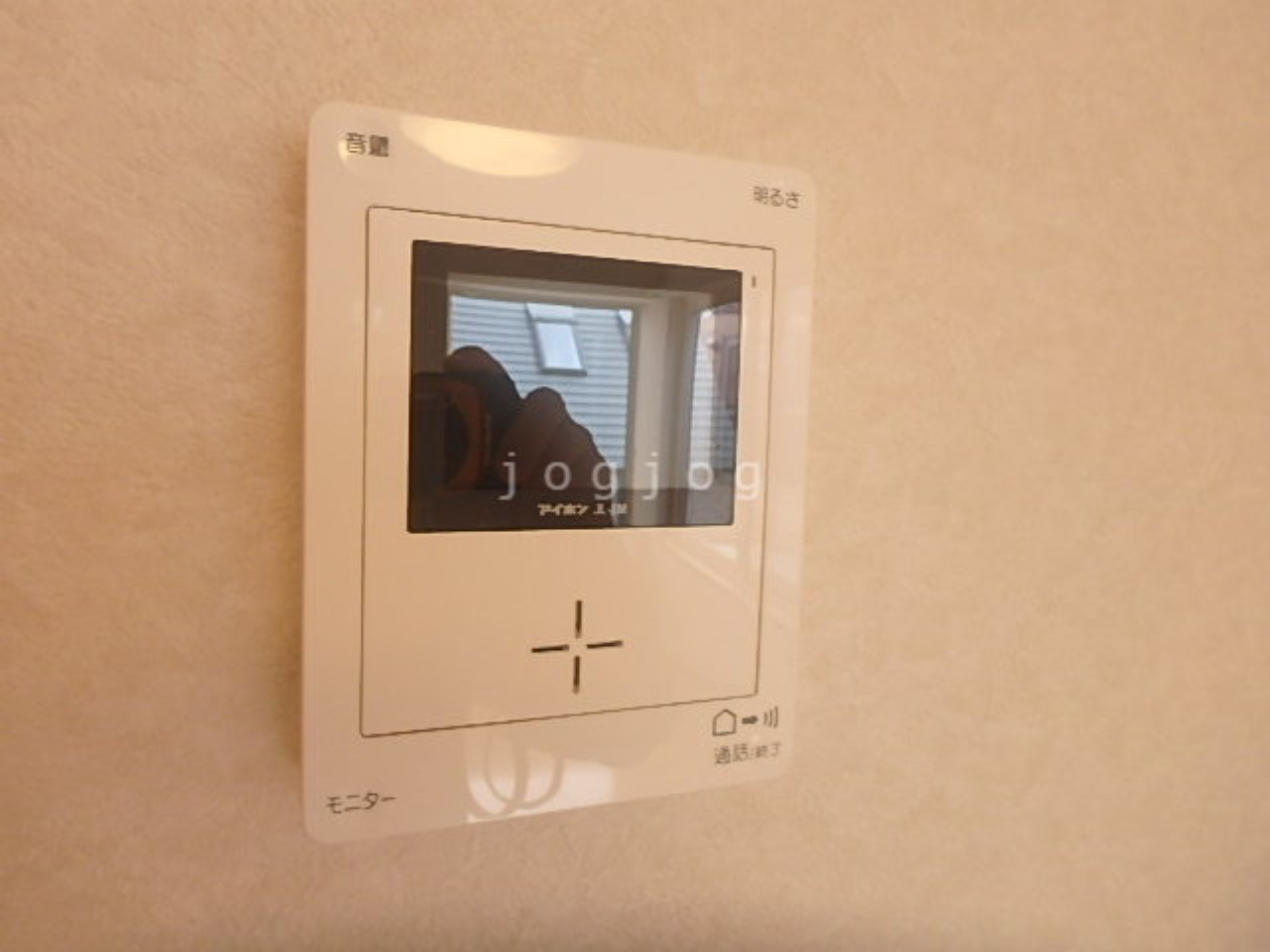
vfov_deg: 63.4
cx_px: 635
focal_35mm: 21
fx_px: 770
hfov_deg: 79.0
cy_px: 476
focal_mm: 3.7
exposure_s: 1/40
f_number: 3.5
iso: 200
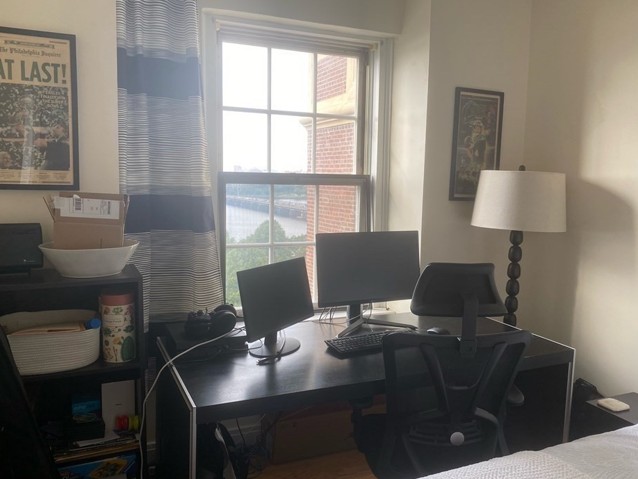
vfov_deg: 48.2
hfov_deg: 61.6
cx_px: 320
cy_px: 233
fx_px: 535
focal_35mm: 29
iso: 40
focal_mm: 4.25
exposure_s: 1/121
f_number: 1.8
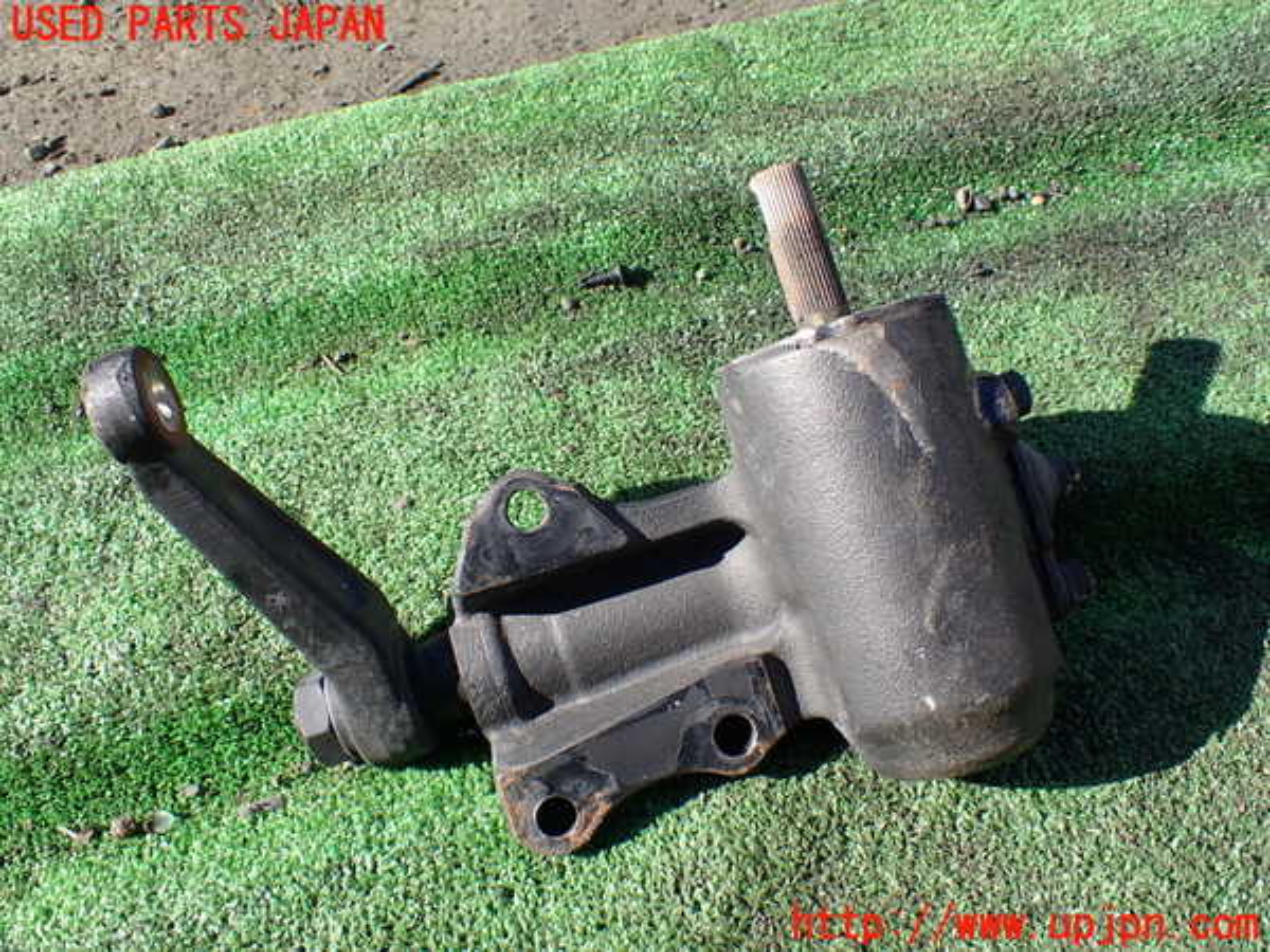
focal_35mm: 30
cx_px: 635
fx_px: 1101
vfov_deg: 46.8
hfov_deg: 60.0
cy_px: 476
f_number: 3.2
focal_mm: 5.4
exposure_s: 1/400
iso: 100
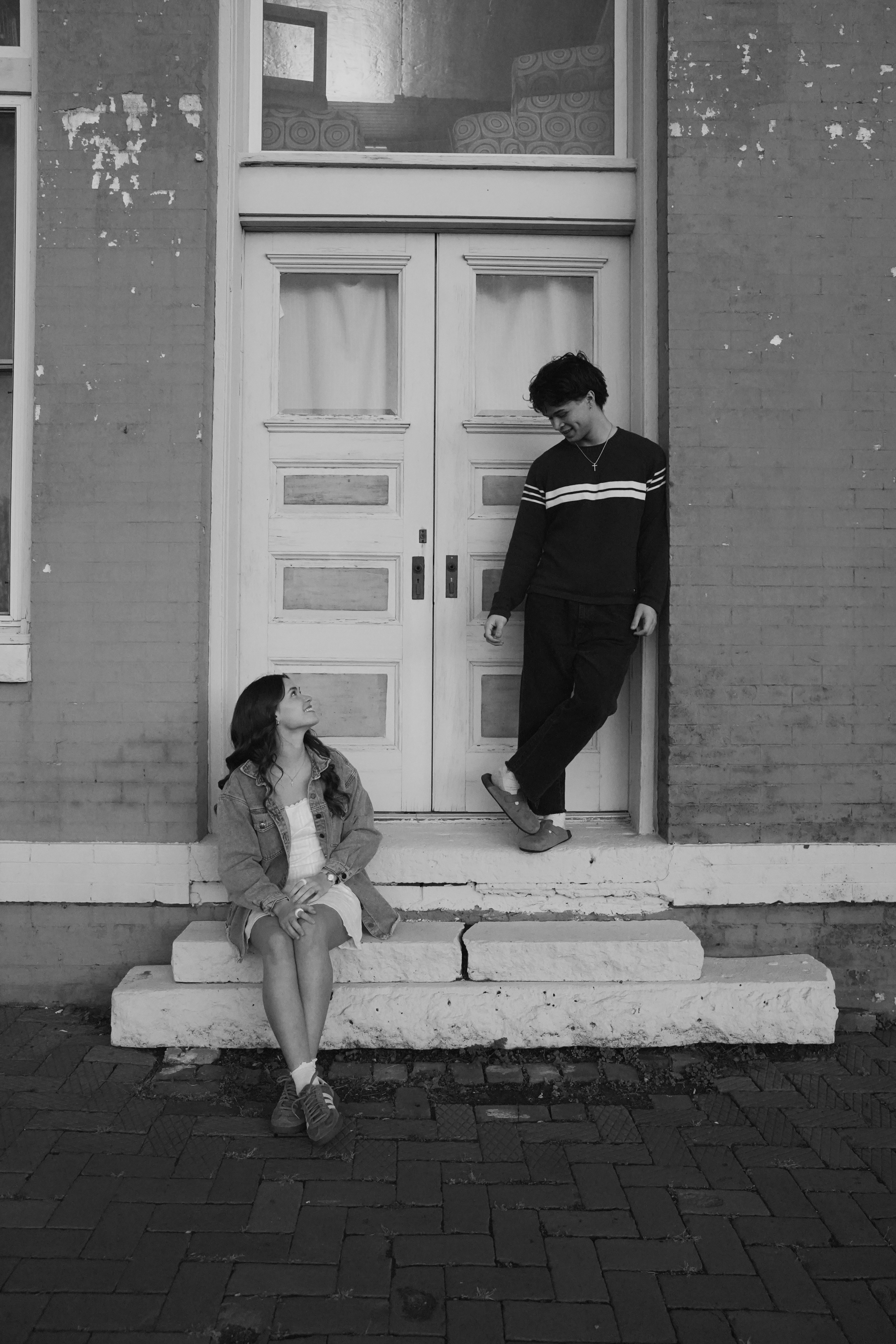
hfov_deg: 47.9
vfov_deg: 67.4
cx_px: 448
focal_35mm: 27
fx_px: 1008
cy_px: 672
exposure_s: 1/160
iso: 8000
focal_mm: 27
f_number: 4
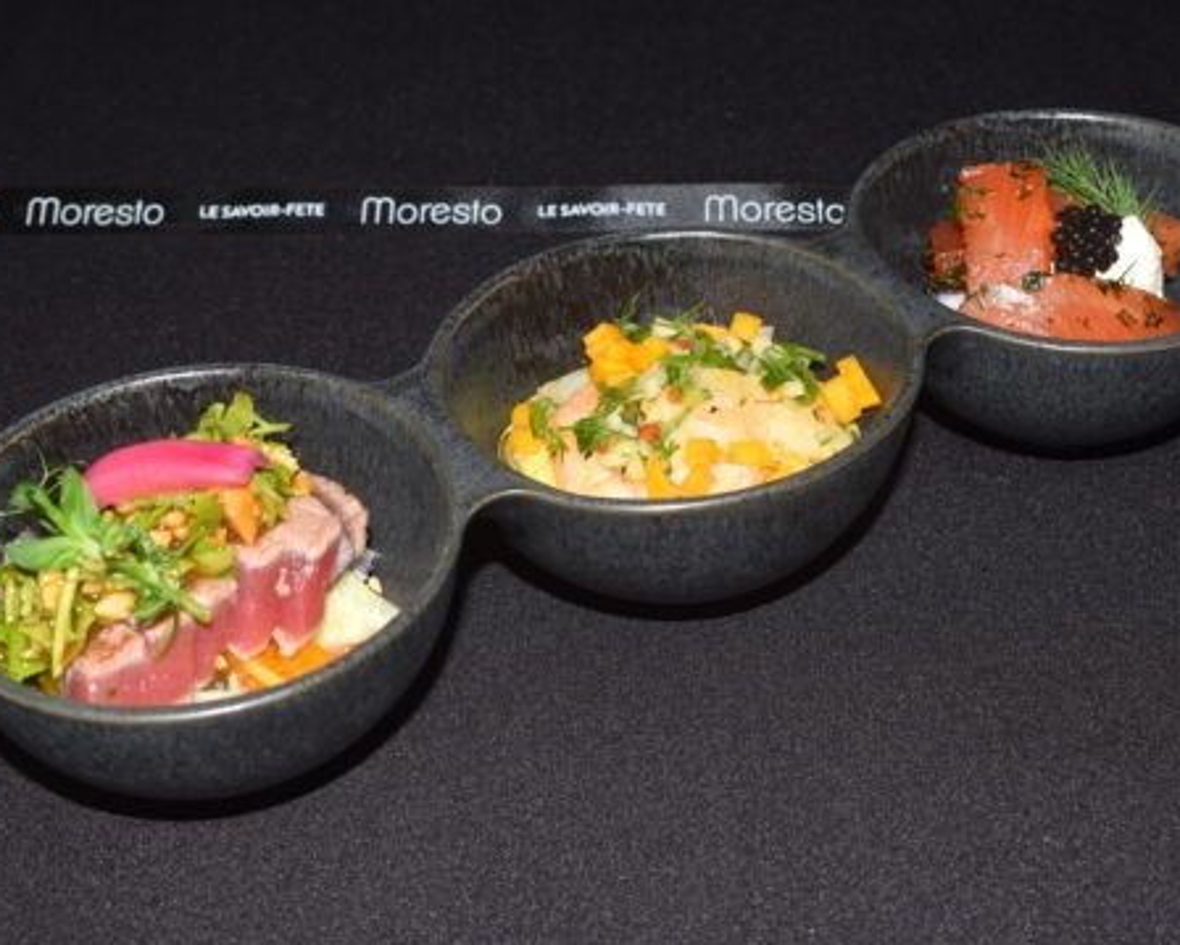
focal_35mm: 55
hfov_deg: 34.3
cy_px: 442
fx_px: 1909
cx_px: 630
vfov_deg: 27.8
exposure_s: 1/60
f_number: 8
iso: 100
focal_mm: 29
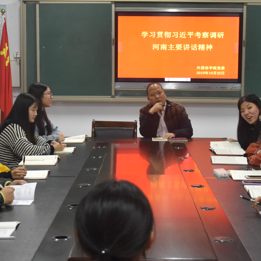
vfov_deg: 21.6
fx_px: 683
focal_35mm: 80
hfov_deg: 21.6
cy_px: 144
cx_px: 153
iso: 1400
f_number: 4
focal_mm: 25
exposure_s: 1/60
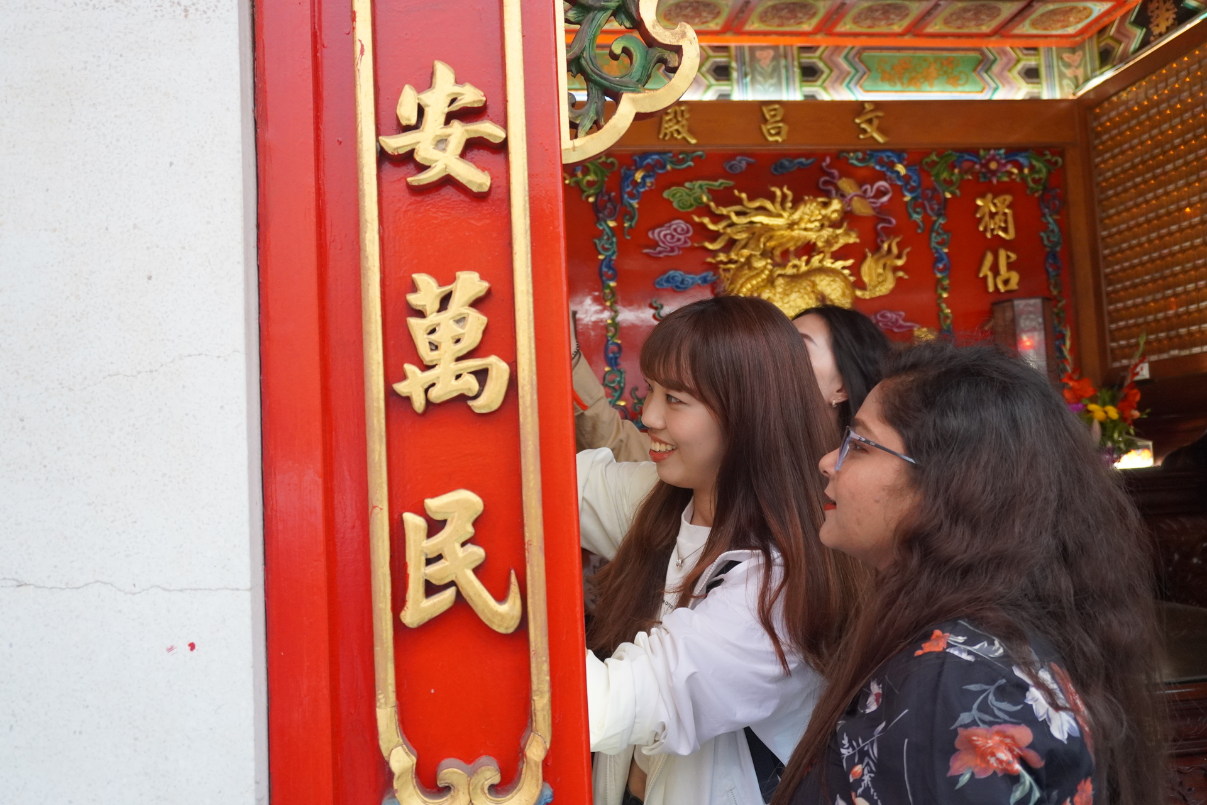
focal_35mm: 30
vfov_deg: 43.6
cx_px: 604
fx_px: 1006
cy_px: 402
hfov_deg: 61.9
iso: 1250
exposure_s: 1/160
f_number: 4
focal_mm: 20
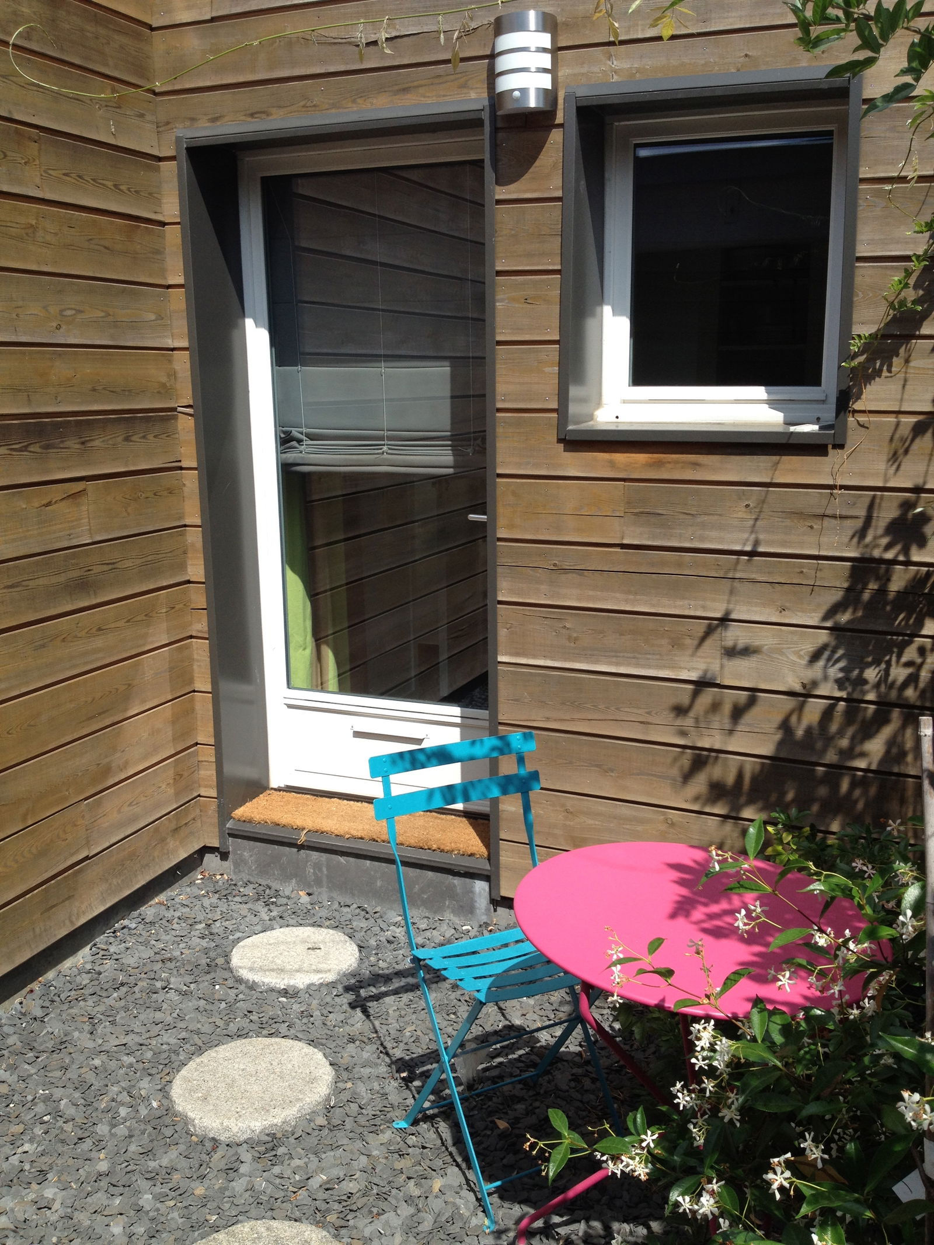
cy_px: 622
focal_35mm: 35
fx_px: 1259
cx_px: 467
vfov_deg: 52.6
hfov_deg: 40.7
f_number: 2.4
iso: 50
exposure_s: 1/1381
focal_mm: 4.28
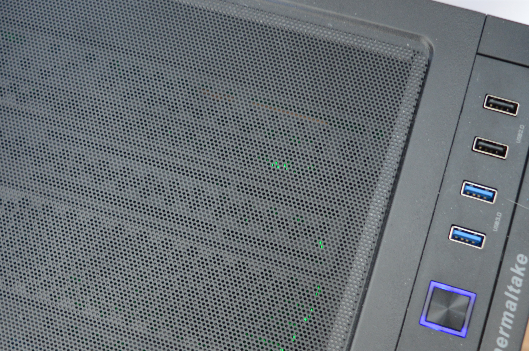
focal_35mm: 65
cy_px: 256
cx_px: 104
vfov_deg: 20.7
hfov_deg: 30.2
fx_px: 954
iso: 400
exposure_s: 1/8
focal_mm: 20
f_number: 3.8
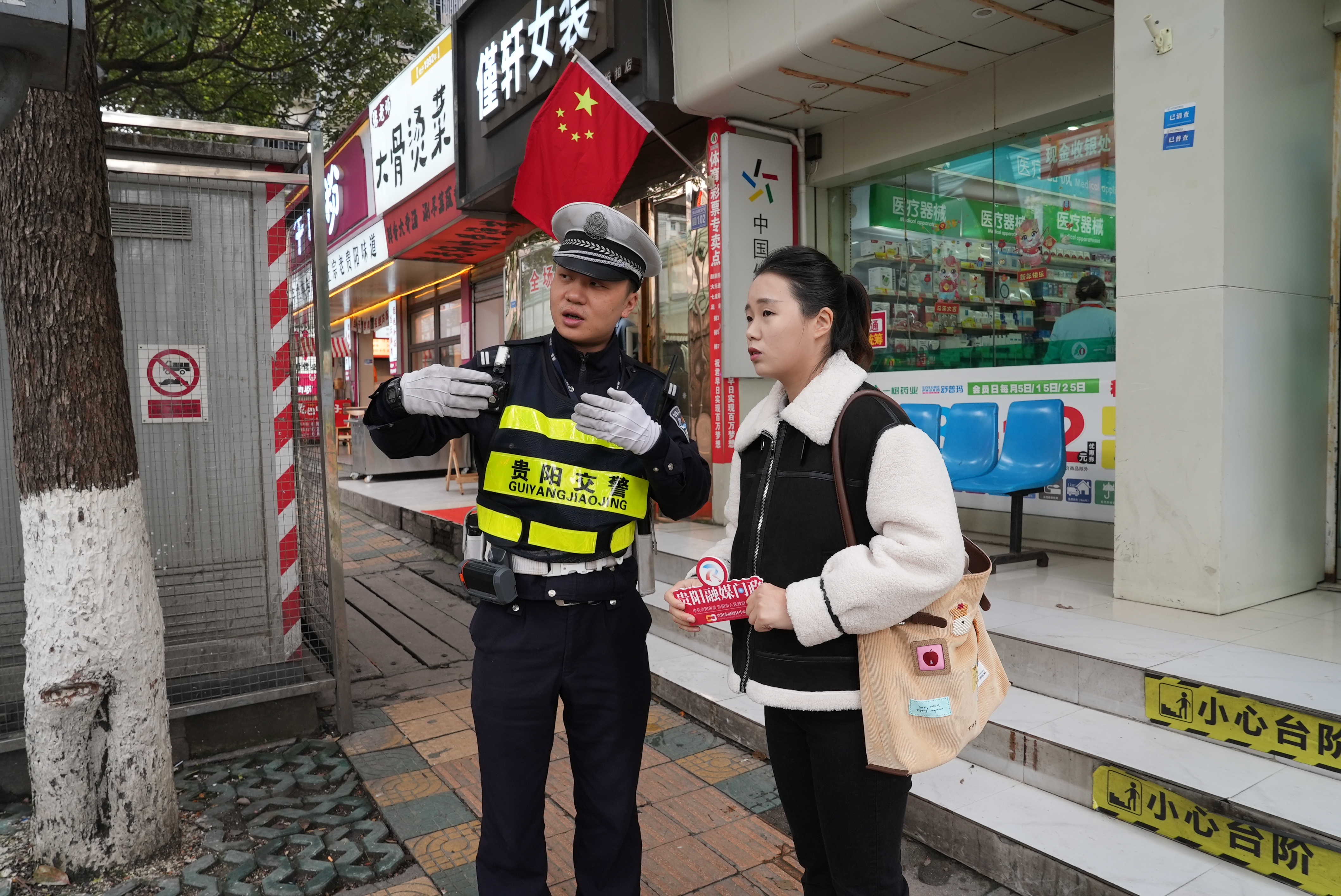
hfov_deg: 73.7
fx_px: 894
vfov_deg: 53.2
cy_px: 448
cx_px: 670
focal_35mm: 24
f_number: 8
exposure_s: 1/60
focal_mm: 24
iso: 500
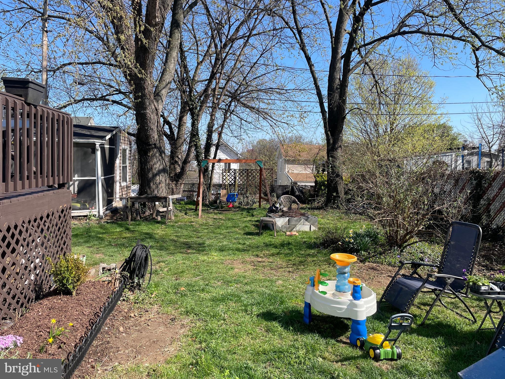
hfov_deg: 67.3
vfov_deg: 53.1
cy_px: 190
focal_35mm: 26
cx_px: 252
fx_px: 379
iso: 32
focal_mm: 4.2
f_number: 1.6
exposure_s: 1/1795
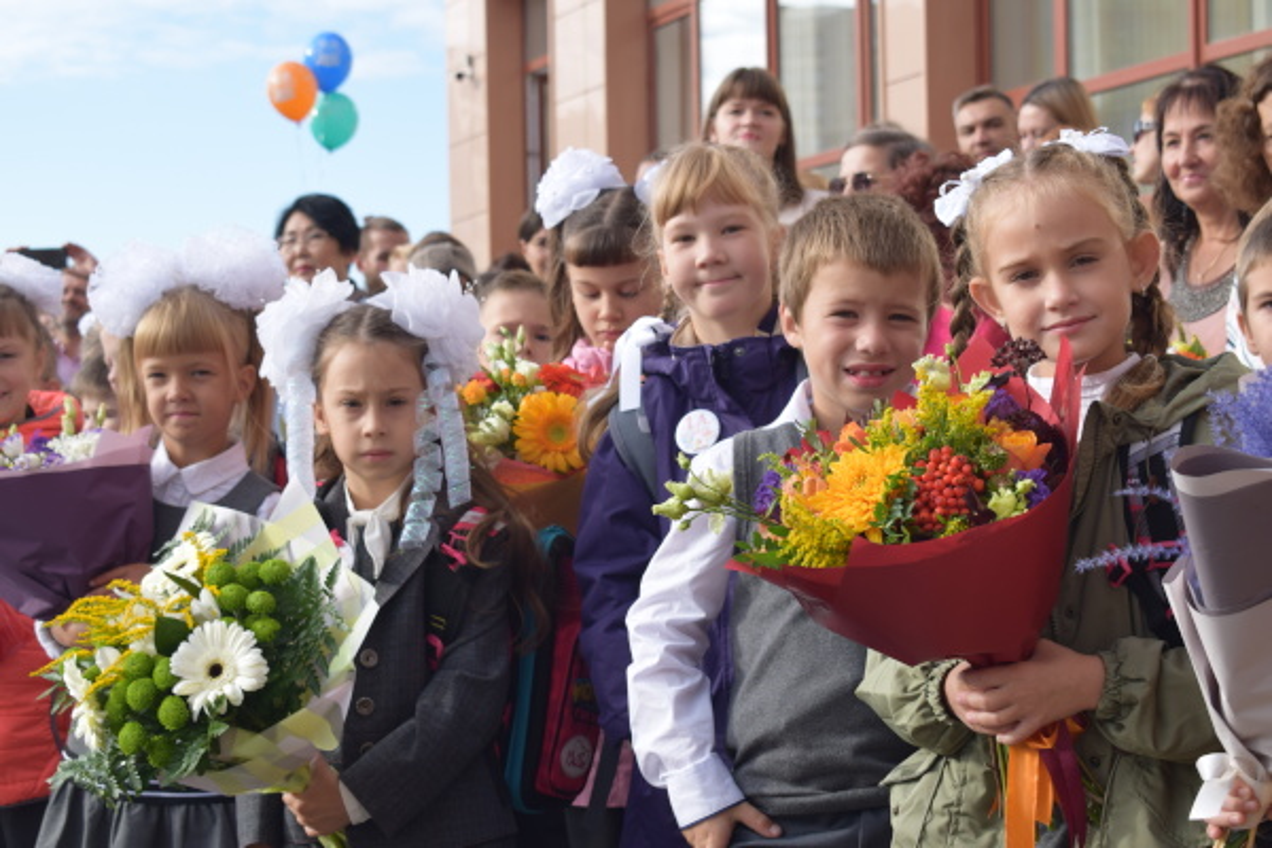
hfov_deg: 28.1
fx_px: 2544
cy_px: 424
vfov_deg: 18.9
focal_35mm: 72
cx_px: 636
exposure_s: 1/250
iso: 200
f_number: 8
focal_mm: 48
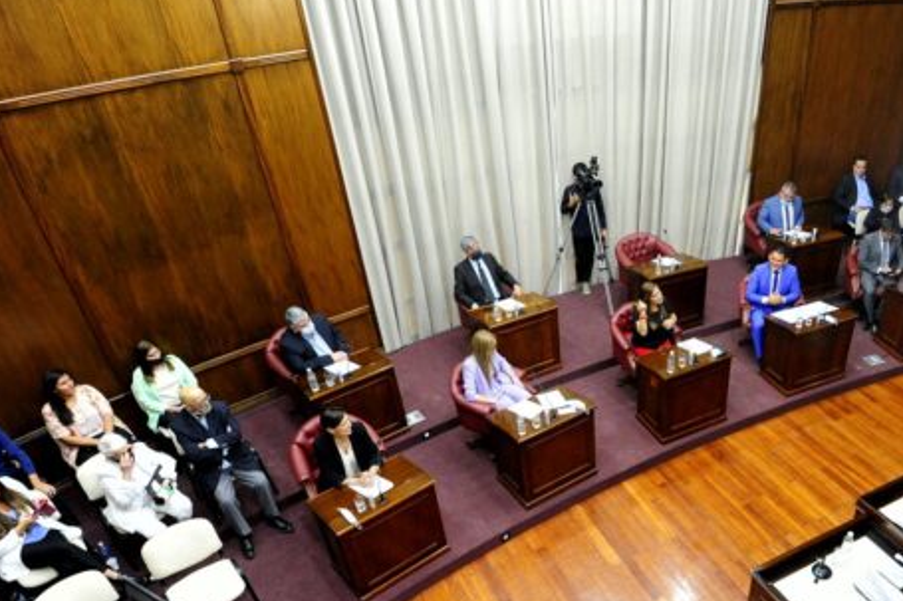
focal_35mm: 27
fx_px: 677
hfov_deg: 65.2
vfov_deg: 46.9
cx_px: 619
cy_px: 418
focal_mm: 16
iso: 5000
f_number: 4
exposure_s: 1/100
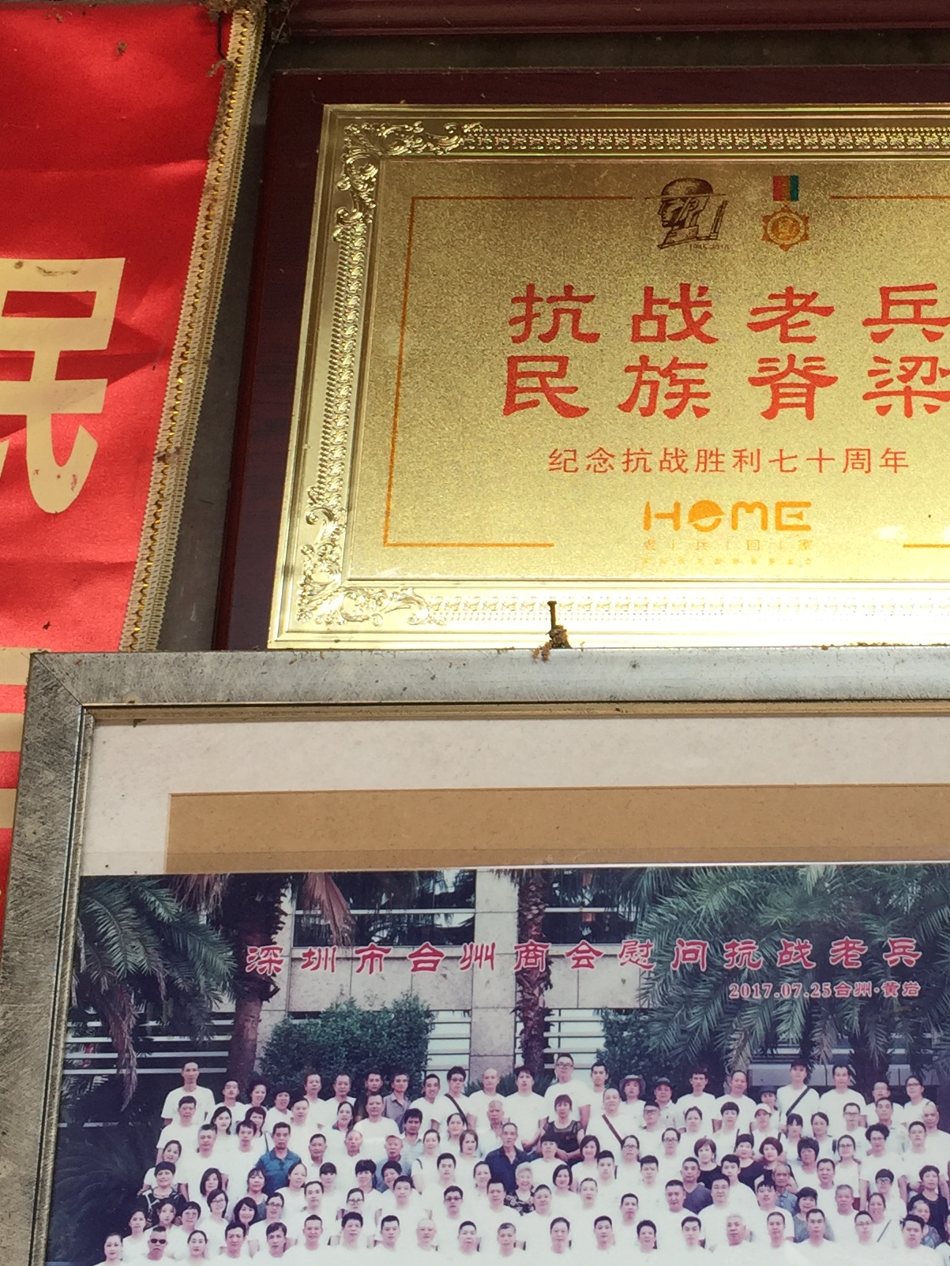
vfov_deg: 32.6
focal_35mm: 59
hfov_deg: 24.5
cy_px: 526
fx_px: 2159
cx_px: 733
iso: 32
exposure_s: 1/243
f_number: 2.2
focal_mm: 4.15
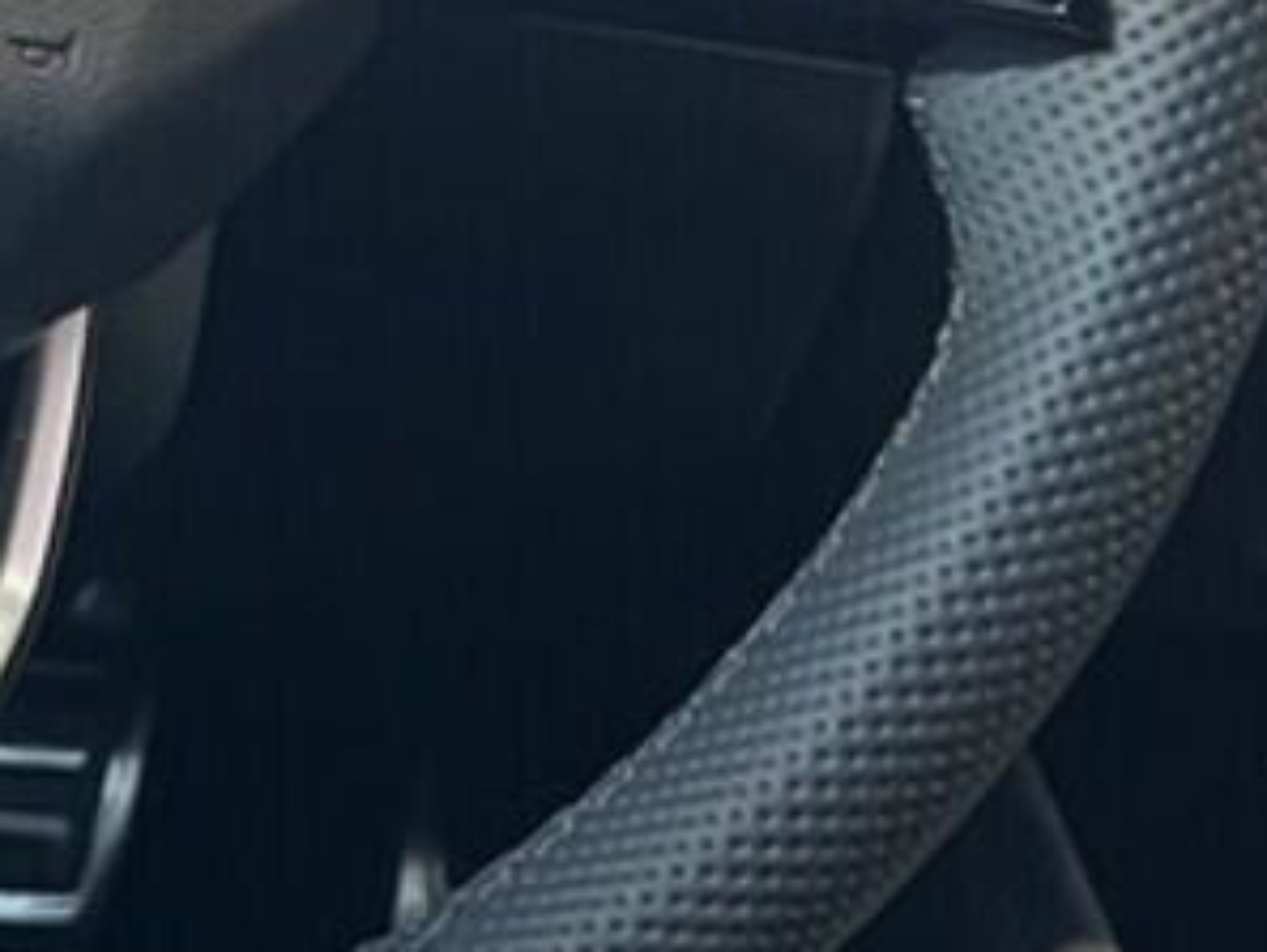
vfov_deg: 11.4
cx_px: -550
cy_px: -329
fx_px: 4614
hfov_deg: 14.7
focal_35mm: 126
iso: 160
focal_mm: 5.7
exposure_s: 1/60
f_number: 1.5
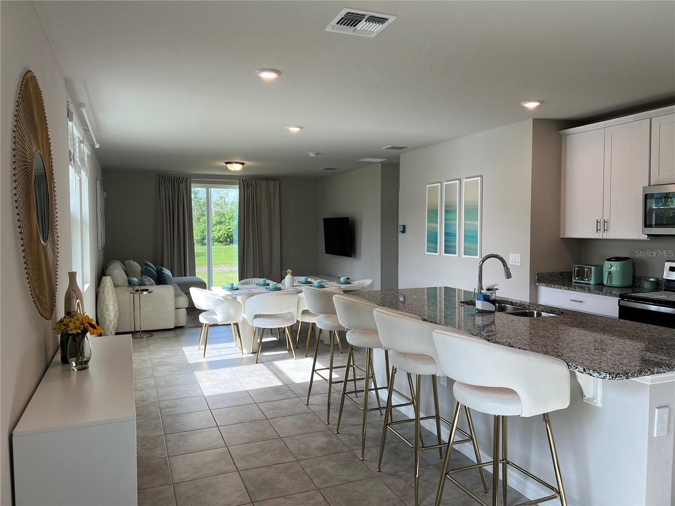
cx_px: 338
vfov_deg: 53.1
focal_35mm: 26
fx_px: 507
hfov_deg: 67.3
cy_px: 253
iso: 40
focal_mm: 5.7
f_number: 1.5
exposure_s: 1/234
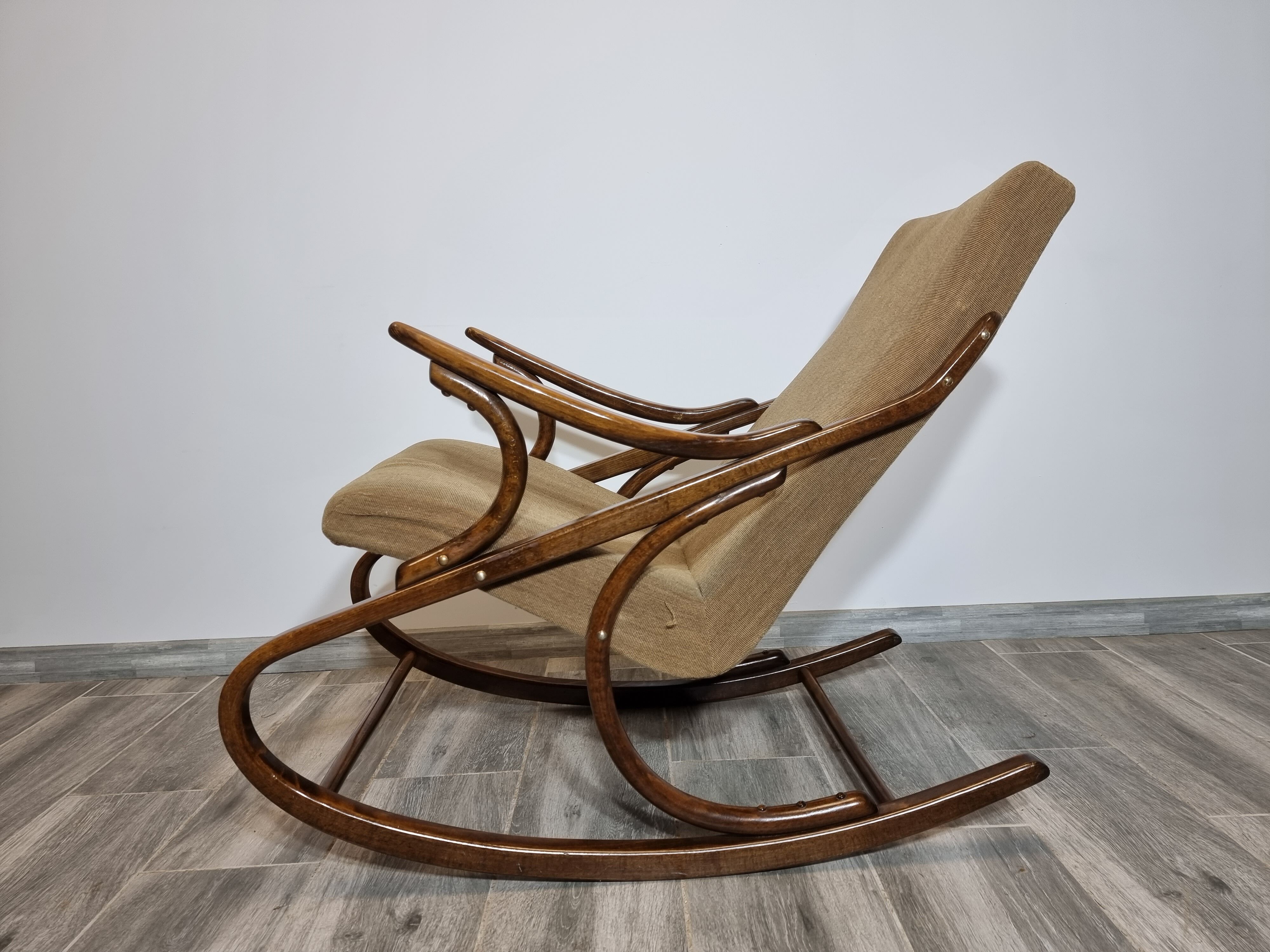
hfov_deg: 71.6
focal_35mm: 24
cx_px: 635
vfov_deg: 56.8
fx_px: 881
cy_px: 476
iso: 100
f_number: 1.8
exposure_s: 1/100
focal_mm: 6.7
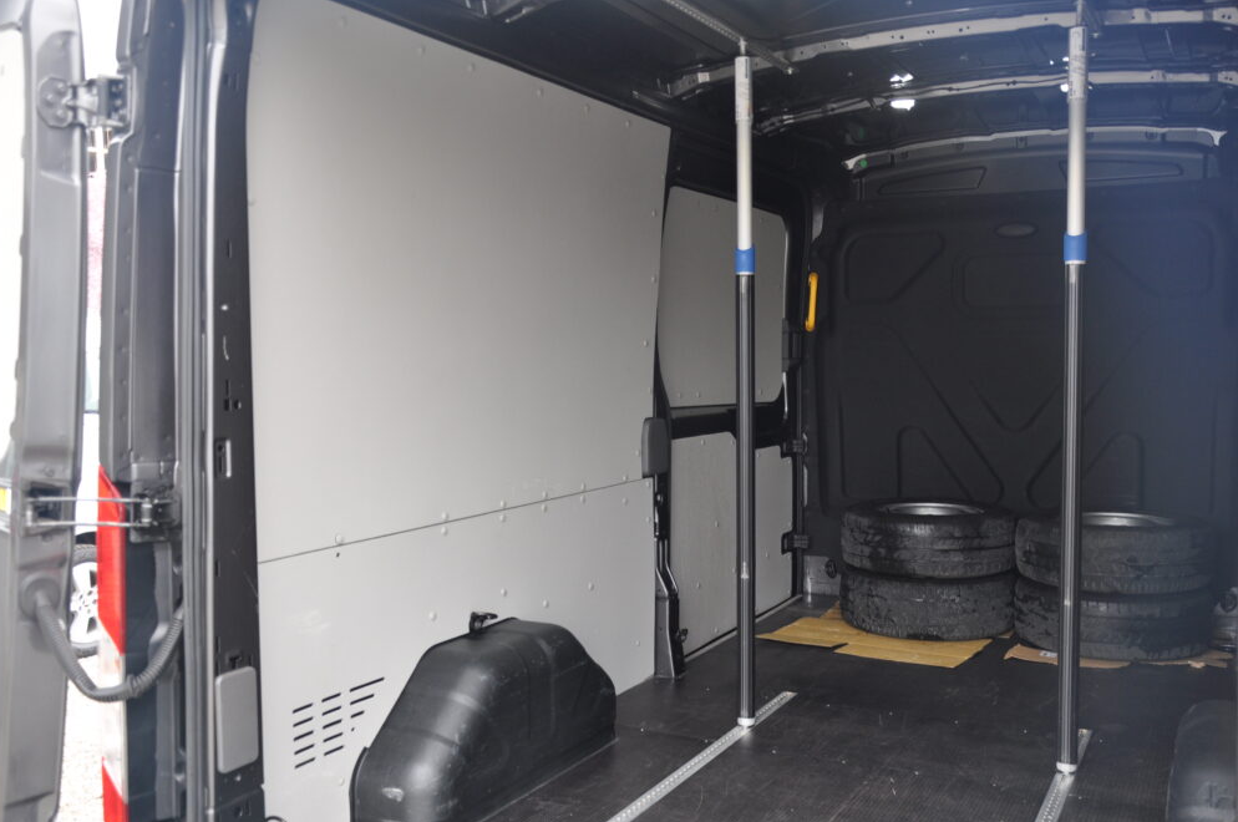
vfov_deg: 38.8
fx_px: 1168
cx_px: 620
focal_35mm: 34
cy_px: 412
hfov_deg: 55.9
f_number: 3.8
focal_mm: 22
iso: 400
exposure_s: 1/50
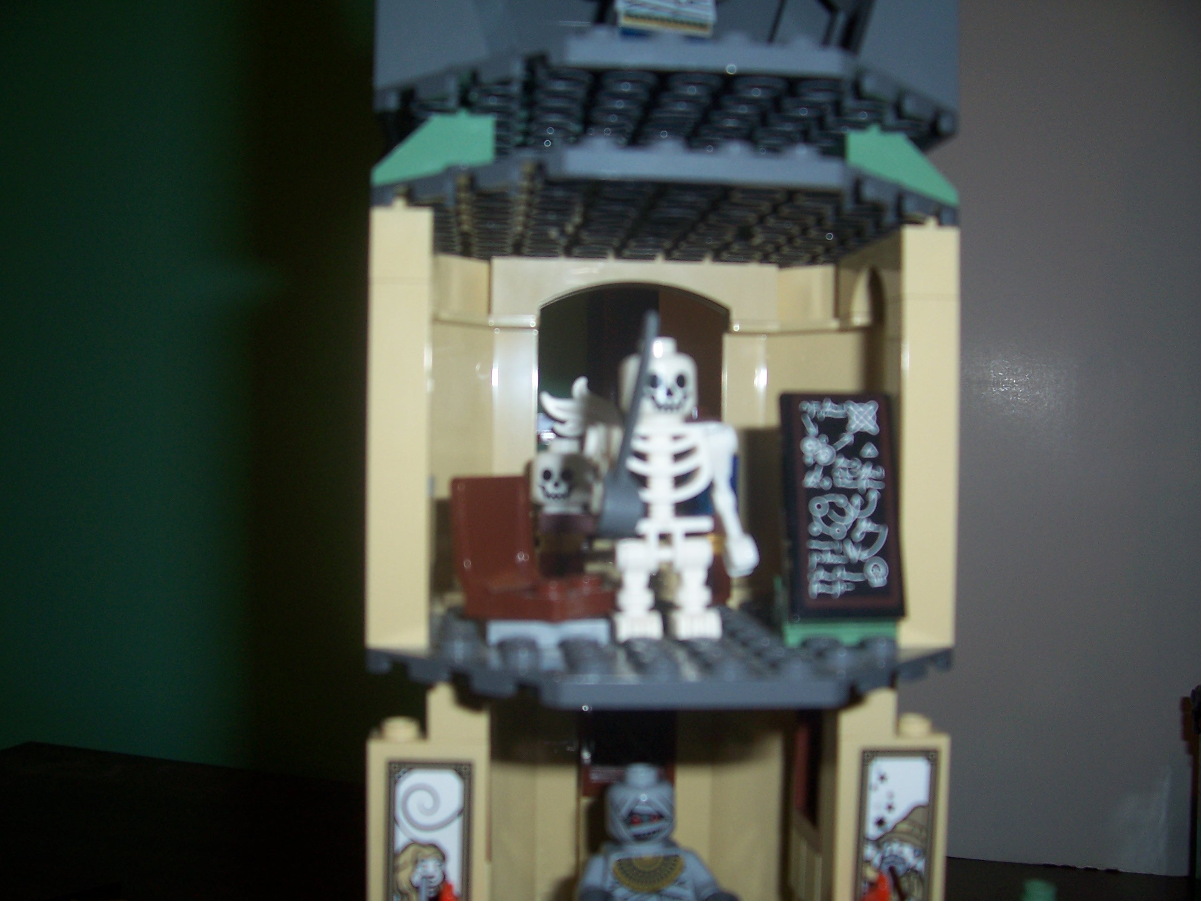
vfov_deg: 41.8
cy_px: 450
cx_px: 600
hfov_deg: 54.0
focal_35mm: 34
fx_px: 1180
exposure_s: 1/60
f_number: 2.7
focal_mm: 5.6
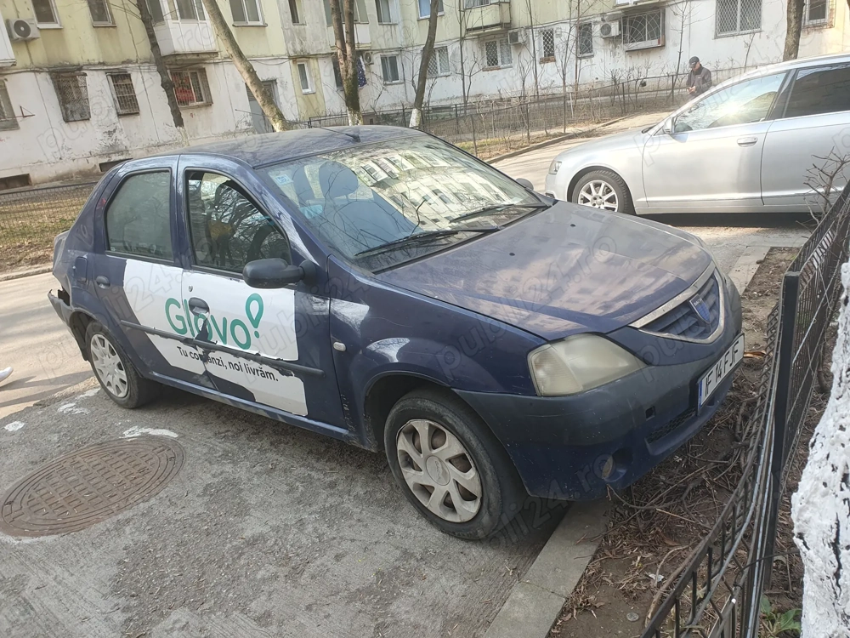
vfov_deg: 53.1
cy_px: 319
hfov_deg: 67.3
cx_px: 425
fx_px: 638
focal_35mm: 26
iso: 50
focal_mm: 4.32
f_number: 2.4
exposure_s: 1/237
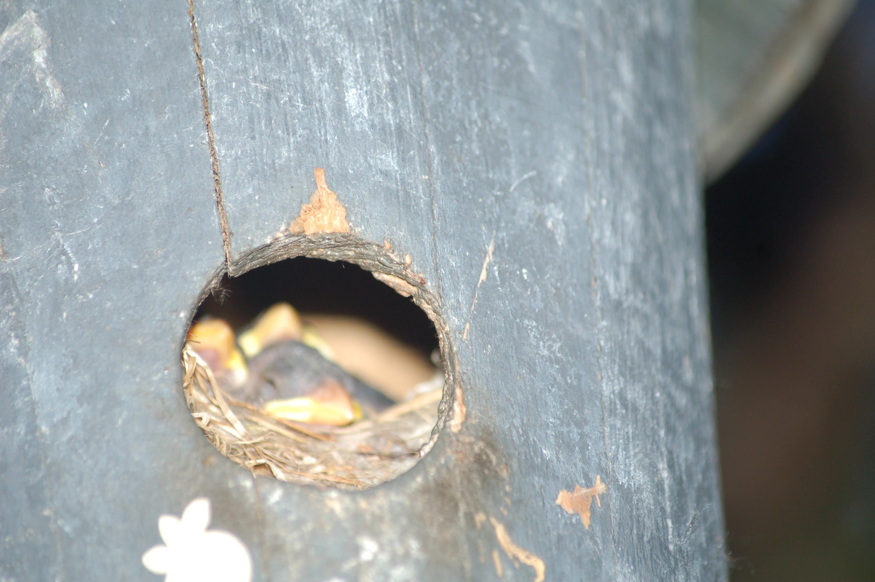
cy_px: 291
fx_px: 5464
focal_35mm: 225
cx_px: 438
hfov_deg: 9.2
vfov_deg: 6.1
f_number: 4.8
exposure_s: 1/60
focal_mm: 150
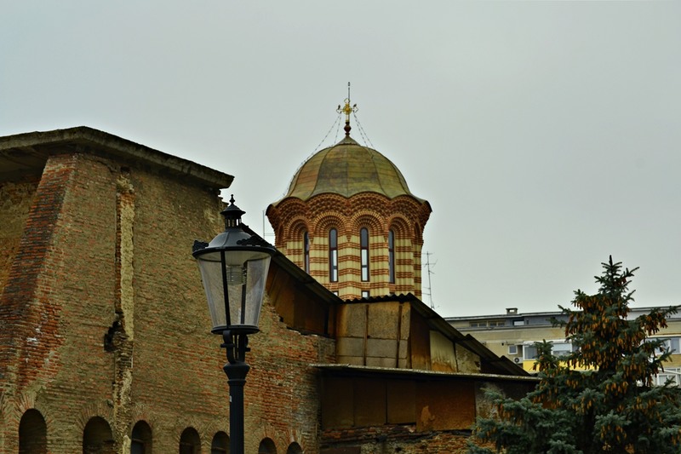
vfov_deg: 12.2
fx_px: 2128
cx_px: 340
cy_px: 227
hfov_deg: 18.2
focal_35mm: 112
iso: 100
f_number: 8
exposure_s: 1/125
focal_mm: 75
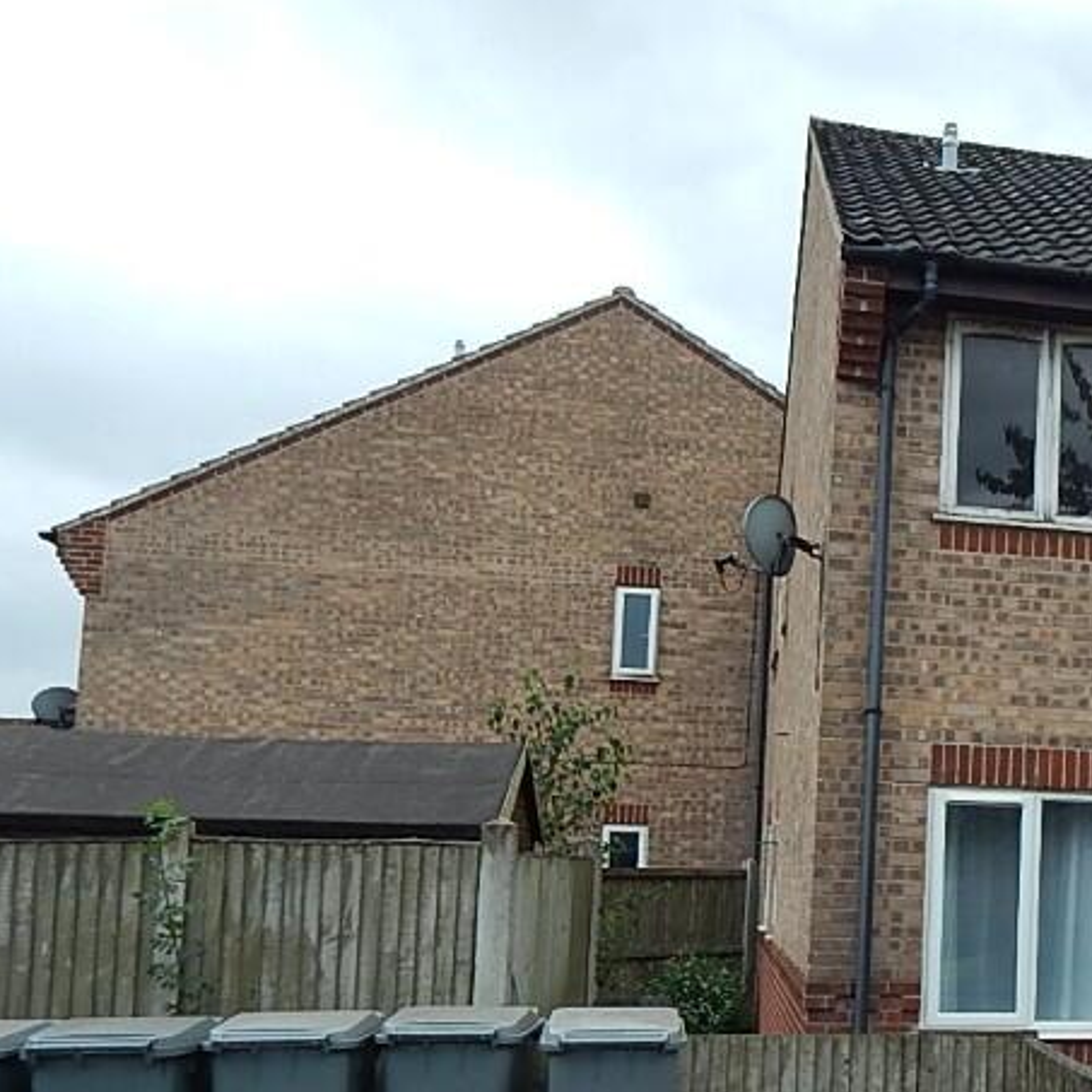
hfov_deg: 34.3
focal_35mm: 44
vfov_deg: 37.8
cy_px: 745
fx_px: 1570
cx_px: 1131
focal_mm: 4
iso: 125
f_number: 3
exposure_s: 1/640
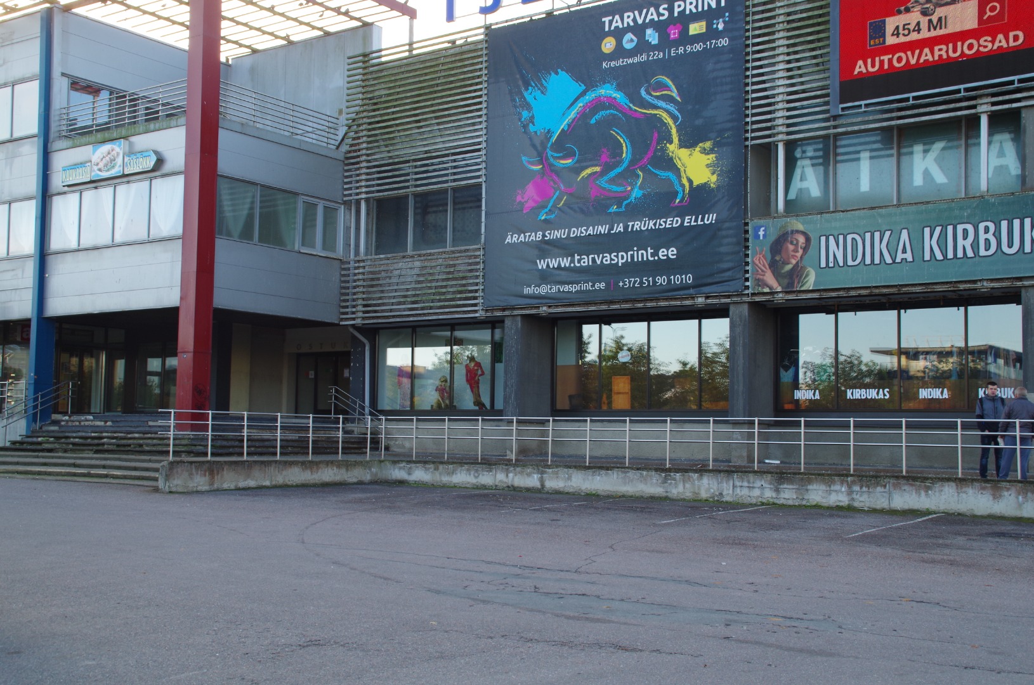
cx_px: 517
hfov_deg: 46.5
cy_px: 342
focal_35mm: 42
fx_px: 1204
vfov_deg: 31.8
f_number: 10
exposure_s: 1/50
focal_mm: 28
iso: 250
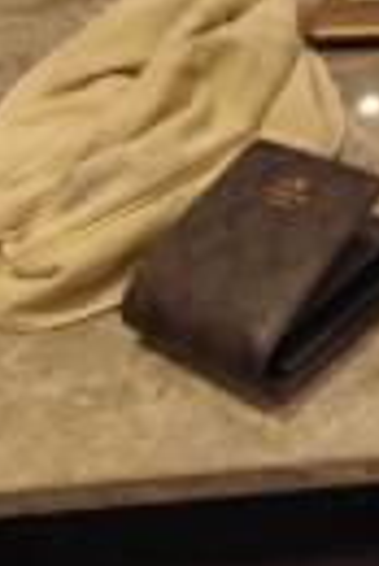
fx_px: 1638
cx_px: 730
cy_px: -248
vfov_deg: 17.8
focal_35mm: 104
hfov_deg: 11.9
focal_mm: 4.74
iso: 137
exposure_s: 1/30
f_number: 1.79
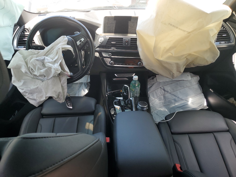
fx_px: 177
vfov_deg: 53.1
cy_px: 88
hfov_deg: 67.3
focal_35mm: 26
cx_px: 118
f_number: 1.5
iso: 50
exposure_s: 1/154
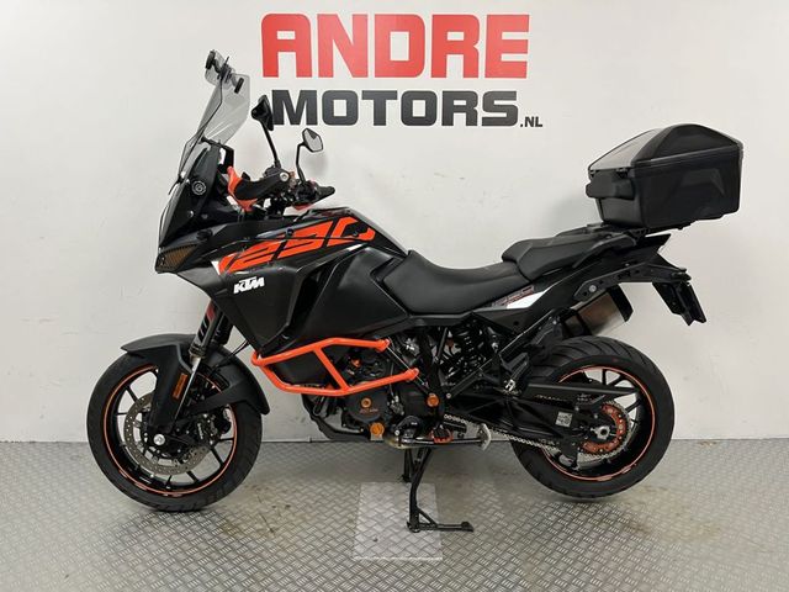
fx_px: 593
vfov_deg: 53.1
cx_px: 394
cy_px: 296
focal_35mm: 26
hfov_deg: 67.3
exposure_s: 1/50
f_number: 1.6
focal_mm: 5.1
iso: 100
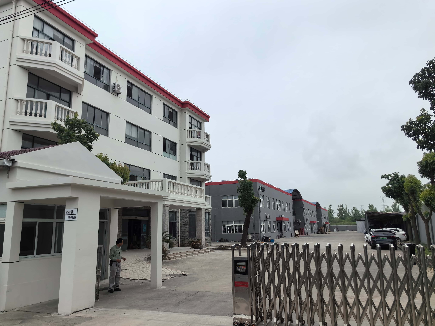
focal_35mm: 27
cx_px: 218
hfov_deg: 65.3
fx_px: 339
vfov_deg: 51.4
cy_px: 163
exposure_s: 1/2924
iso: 50
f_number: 2
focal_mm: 5.75
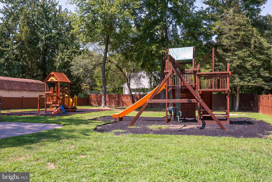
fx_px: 242
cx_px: 136
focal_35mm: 32
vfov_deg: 41.1
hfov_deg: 58.7
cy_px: 91
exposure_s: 1/80
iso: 400
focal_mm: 32
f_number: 16
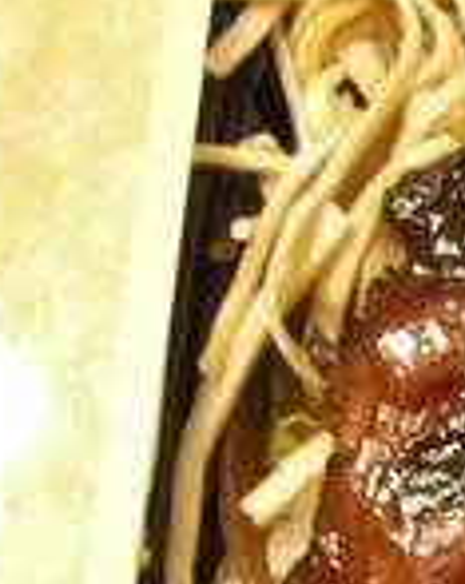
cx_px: 1149
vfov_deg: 12.9
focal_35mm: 149
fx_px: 2571
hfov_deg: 9.2
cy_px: 429
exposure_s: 1/11.5
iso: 400
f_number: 2.8
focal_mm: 5.7
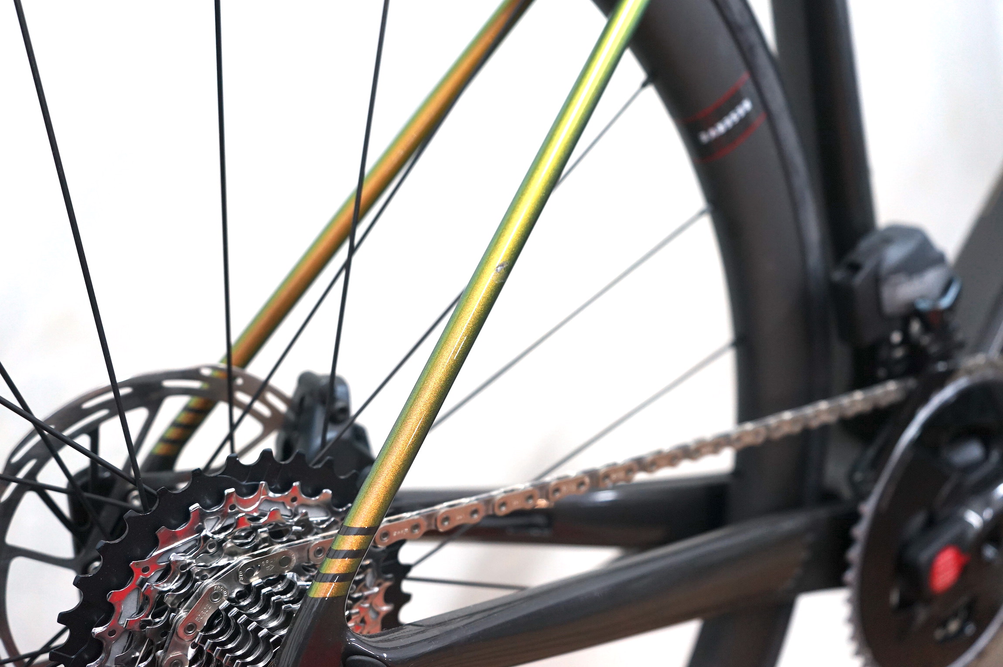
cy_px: 334
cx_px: 502
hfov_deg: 51.9
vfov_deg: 35.9
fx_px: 1030
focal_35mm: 37
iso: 800
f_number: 4
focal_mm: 37
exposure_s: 1/60
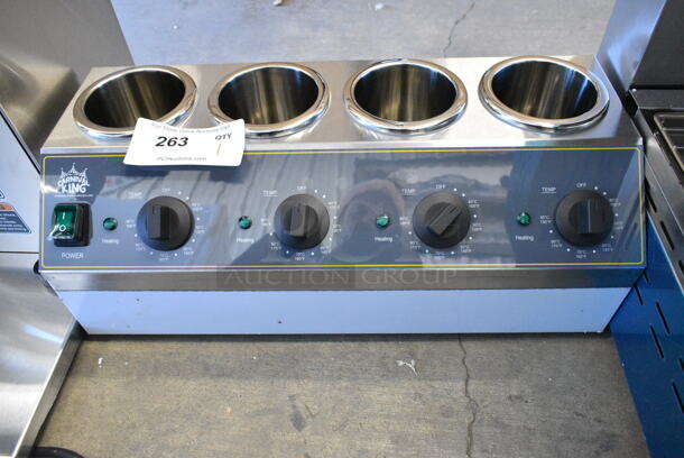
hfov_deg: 67.3
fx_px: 513
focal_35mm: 27
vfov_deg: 48.0
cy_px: 229
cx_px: 342
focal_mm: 18
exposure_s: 1/125
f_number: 5.6
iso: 6400
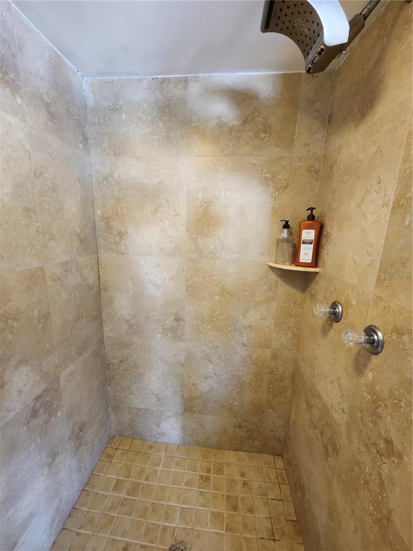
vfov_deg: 106.2
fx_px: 207
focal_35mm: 13
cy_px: 276
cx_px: 206
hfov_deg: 89.9
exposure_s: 1/30
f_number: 2.2
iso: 320
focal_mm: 1.74
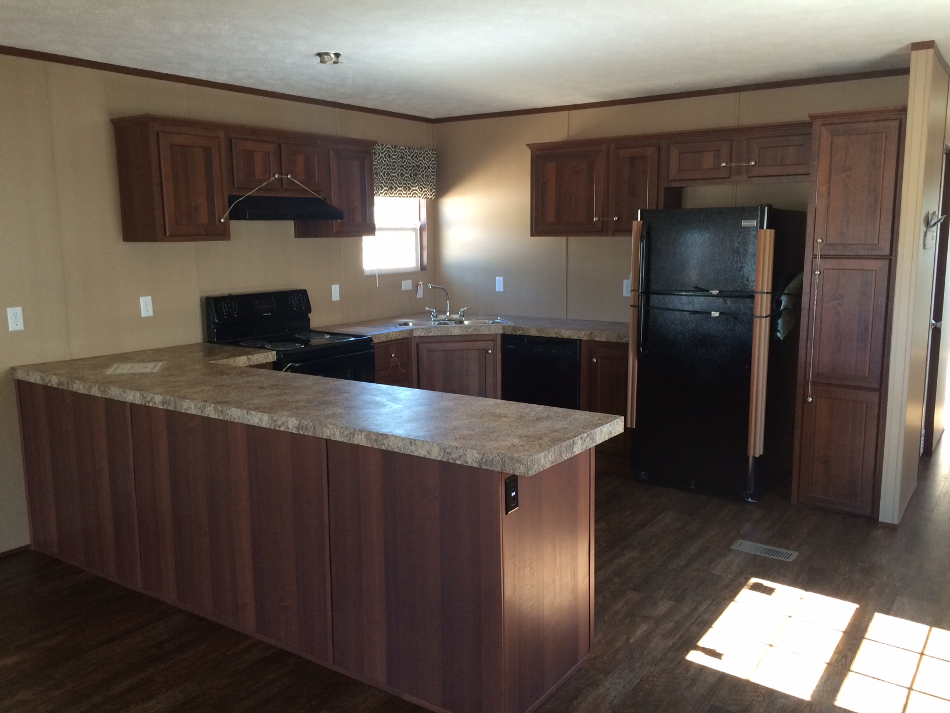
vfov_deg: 48.2
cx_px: 475
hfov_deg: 61.7
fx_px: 796
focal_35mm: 29
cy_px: 356
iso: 80
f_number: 2.2
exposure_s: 1/33
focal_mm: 4.15
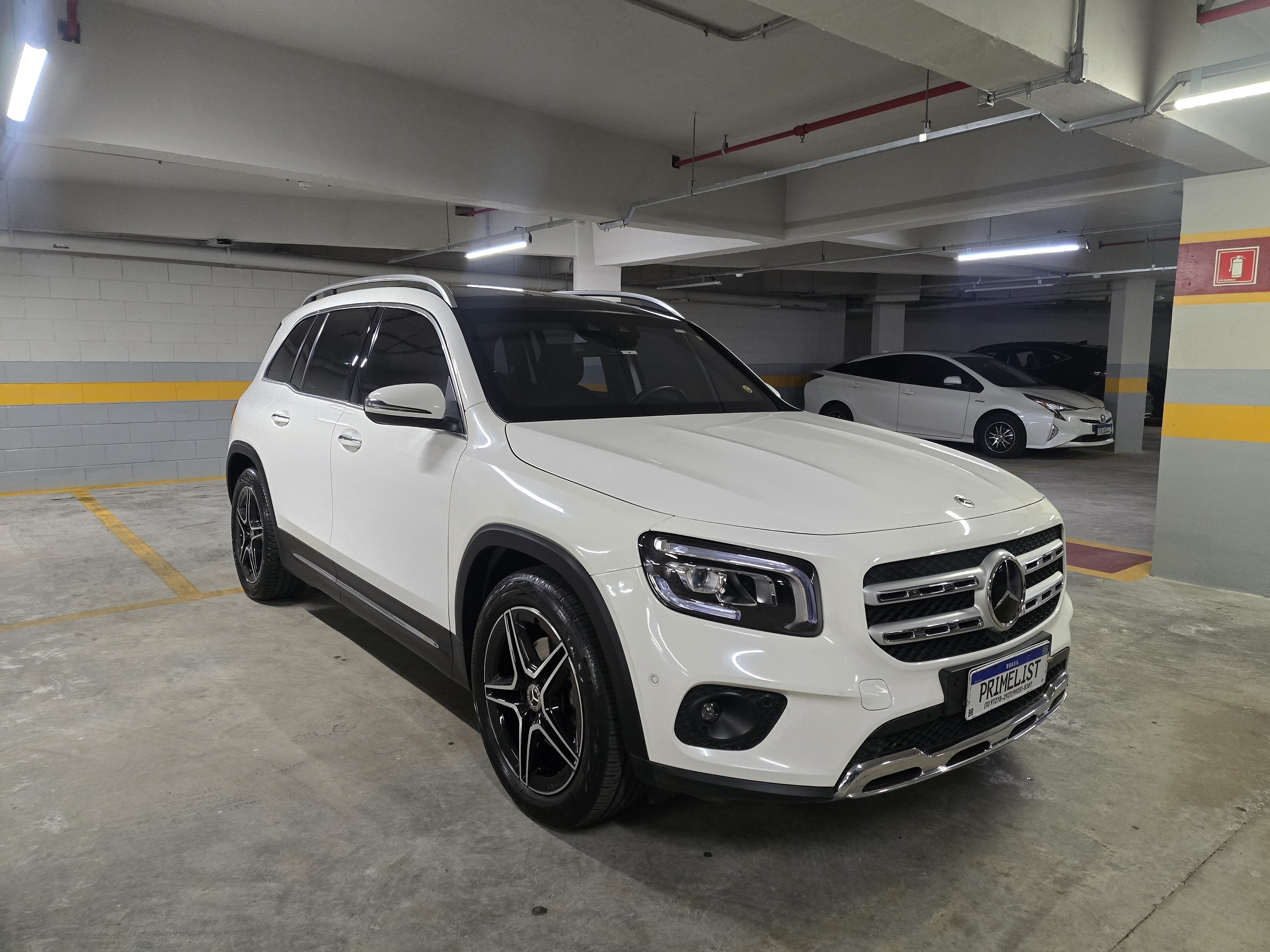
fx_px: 844
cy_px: 476
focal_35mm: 23
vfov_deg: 58.9
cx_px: 635
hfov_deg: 73.9
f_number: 1.7
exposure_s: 1/120
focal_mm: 6.3
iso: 1000
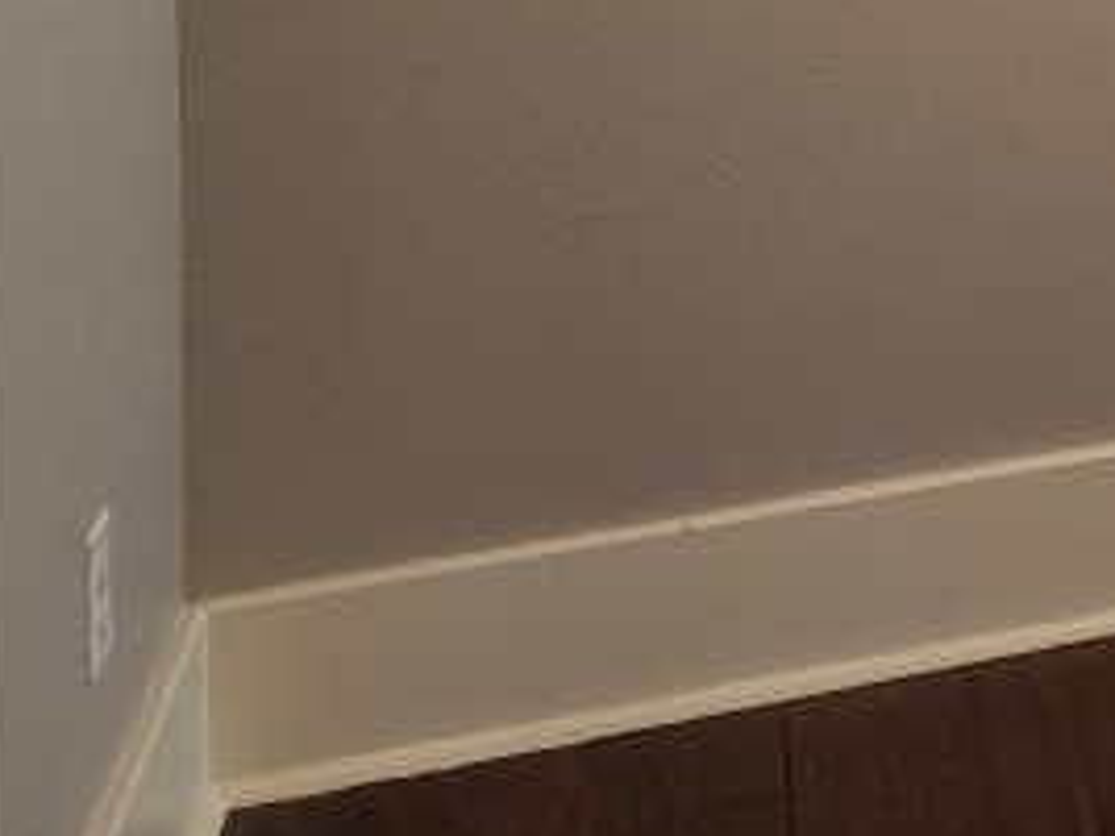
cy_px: -611
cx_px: 2039
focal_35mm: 88
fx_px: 2835
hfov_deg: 17.7
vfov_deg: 14.9
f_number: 1.7
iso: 250
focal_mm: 6.25
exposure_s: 1/120
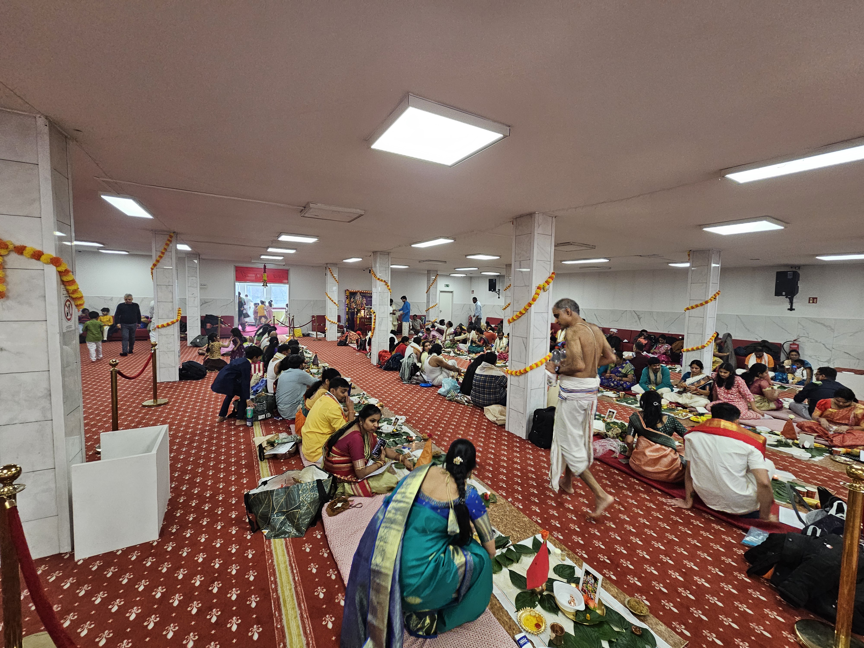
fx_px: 324
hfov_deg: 106.2
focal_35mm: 13
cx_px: 432
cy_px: 324
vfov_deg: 89.9
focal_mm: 2.2
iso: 250
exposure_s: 1/71
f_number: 2.2
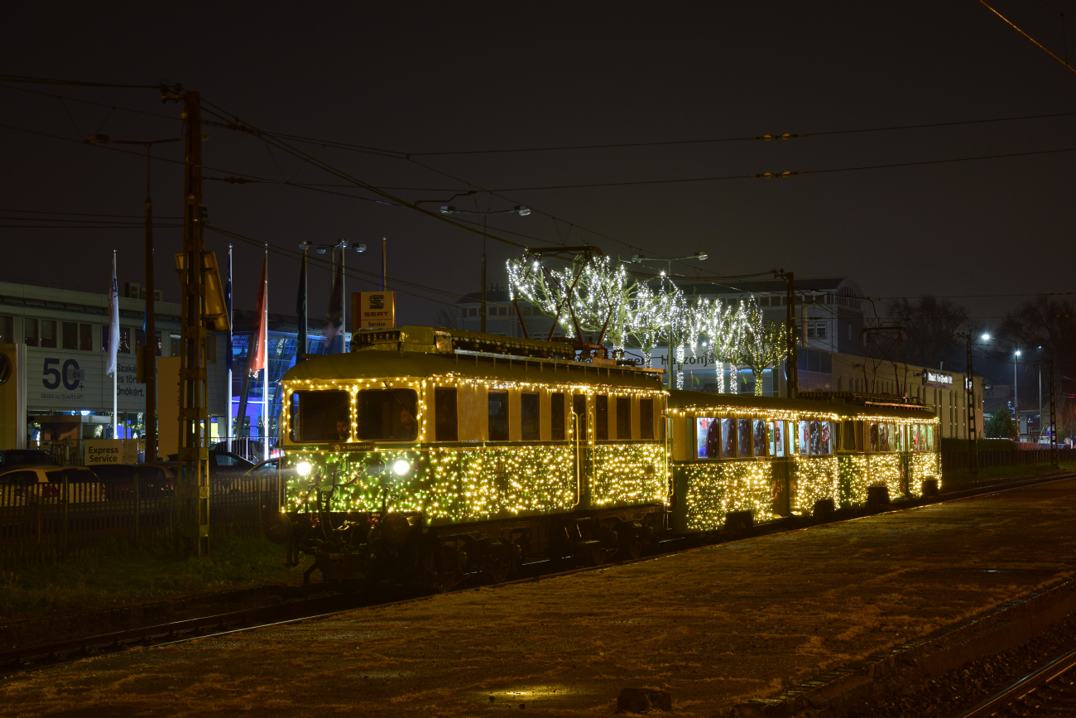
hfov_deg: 27.0
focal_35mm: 75
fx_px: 2242
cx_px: 538
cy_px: 359
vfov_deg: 18.2
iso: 200
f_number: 6.3
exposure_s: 1.6
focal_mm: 50
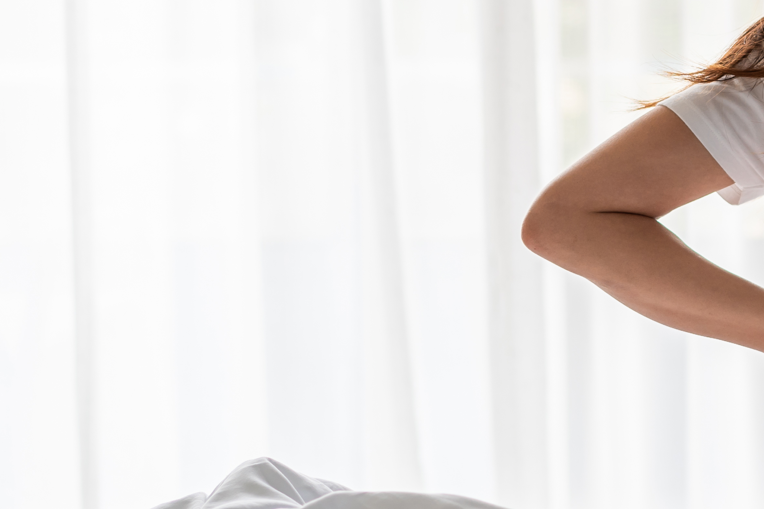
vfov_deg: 9.8
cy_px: 68
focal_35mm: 140
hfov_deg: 14.2
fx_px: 2971
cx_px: 911
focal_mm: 55
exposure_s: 1/100
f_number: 2.8
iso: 200
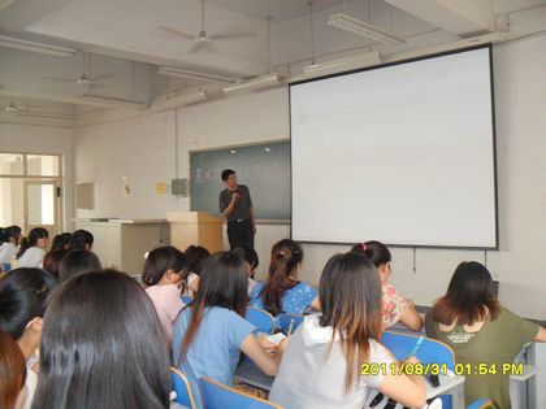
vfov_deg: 40.7
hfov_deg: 52.6
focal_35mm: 35
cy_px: 204
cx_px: 273
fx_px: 552
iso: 200
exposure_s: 1/45
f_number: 3
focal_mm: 6.3
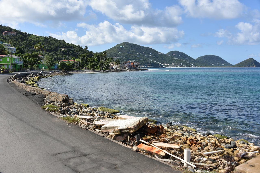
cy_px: 86
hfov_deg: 53.1
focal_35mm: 36
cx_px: 130
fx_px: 260
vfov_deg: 36.9
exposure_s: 1/320
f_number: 9
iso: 100
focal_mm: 36
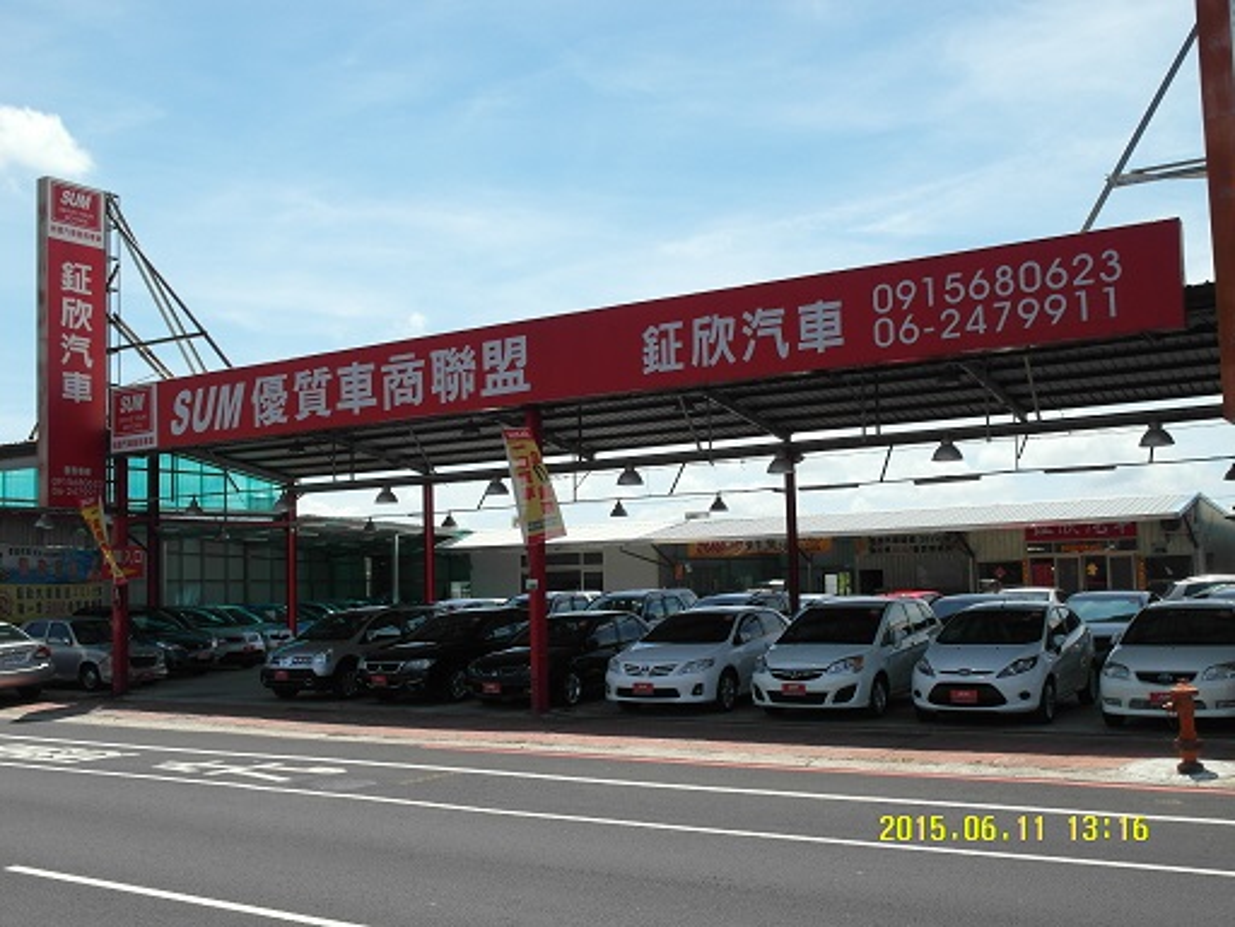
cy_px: 464
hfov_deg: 51.4
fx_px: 1284
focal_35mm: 36
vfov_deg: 39.7
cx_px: 618
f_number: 4.7
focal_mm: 7.8
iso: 80
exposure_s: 1/500
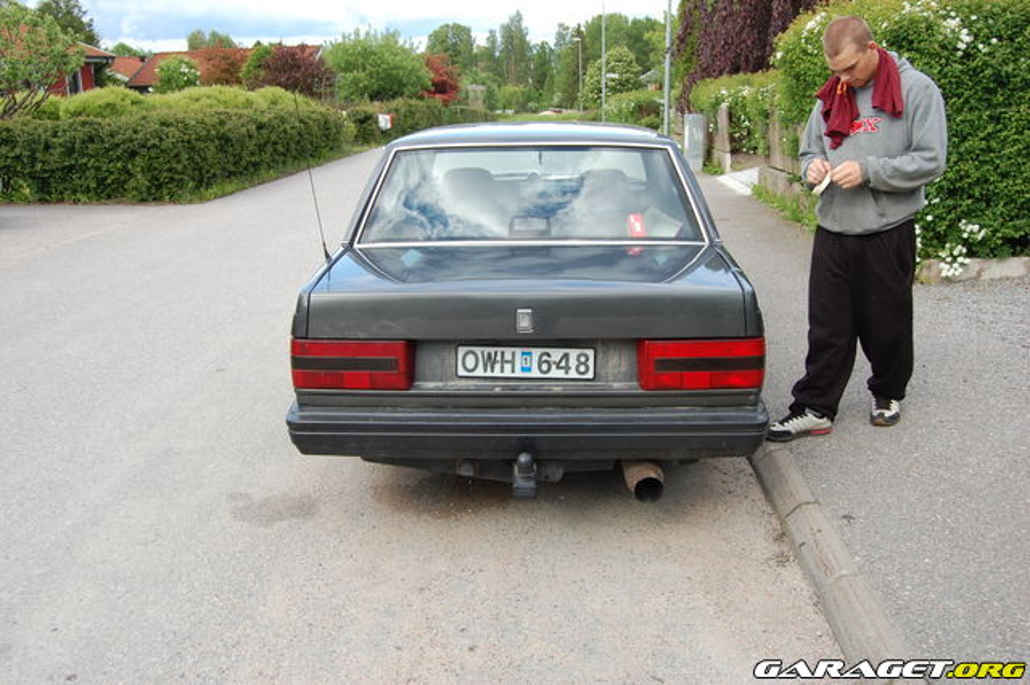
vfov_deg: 43.6
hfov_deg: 62.0
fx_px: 858
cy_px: 342
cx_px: 515
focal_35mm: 30
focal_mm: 20
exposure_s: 1/200
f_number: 7.1
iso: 200
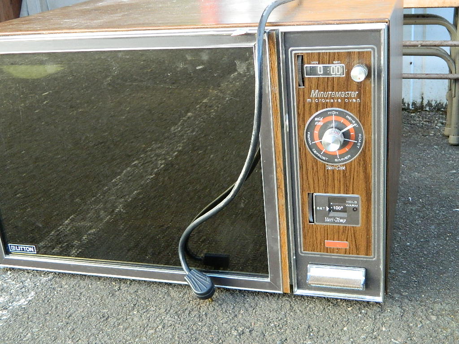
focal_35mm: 47
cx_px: 230
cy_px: 172
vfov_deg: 30.9
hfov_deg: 40.4
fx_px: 623
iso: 400
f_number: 3.6
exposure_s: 1/200
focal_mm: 8.4
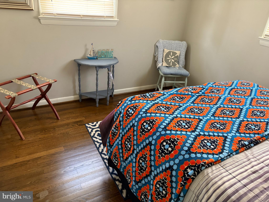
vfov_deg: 53.1
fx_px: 202
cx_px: 134
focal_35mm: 26
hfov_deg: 67.3
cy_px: 101
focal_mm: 5.96
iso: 320
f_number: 1.6
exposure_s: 1/60
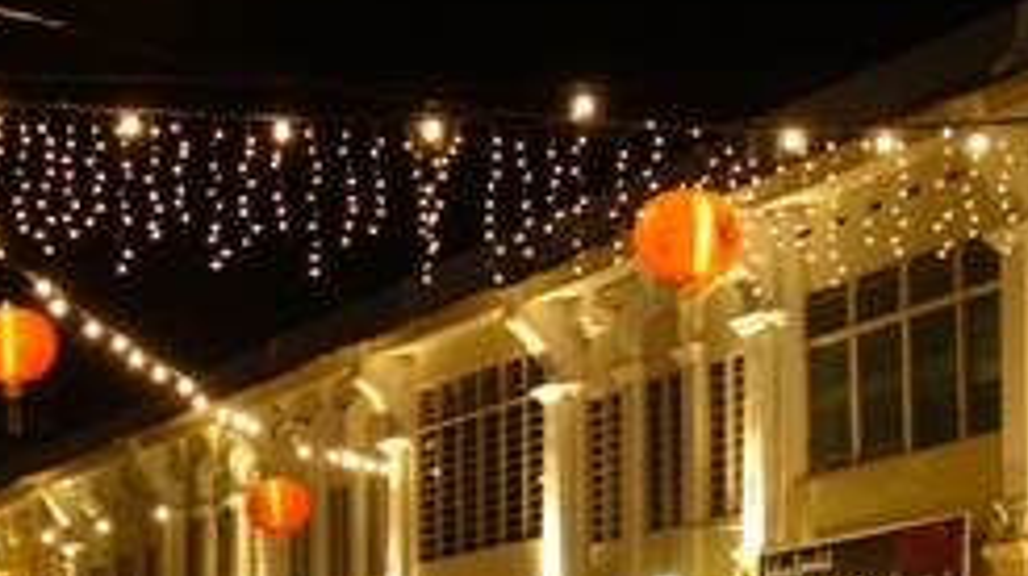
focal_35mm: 139
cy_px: 639
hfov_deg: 15.4
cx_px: 343
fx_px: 3786
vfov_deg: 8.6
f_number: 4
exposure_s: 1/1.6
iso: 80
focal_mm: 11.5
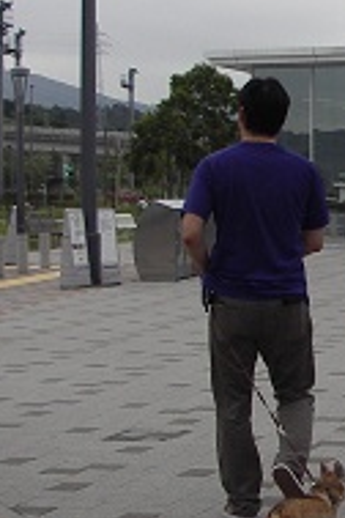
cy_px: 296
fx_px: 1538
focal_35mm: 107
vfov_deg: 19.1
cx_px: 561
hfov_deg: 12.0
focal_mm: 6.3
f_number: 3.3
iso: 50
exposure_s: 1/200
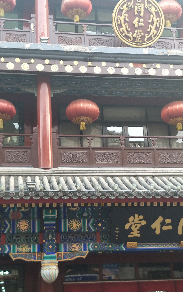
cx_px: 82
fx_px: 407
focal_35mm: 51
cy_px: 173
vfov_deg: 39.4
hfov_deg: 25.3
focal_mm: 4.1
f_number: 1.7
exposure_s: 1/50
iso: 57
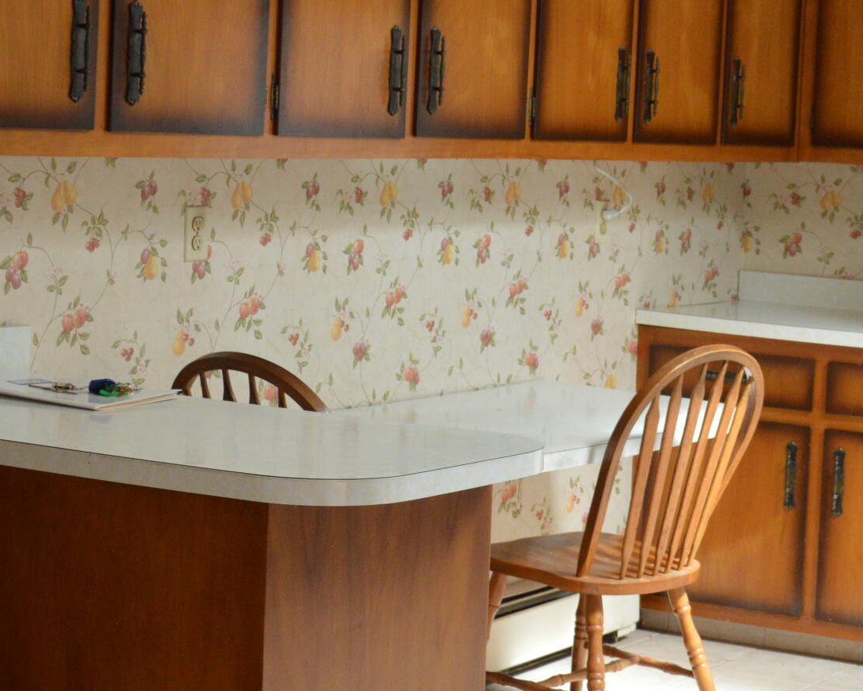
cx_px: 834
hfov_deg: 20.2
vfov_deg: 16.7
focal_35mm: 92
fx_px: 2350
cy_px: 354
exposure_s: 1/60
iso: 720
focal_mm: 24
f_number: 4
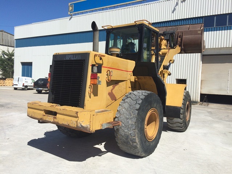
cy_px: 87
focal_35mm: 29
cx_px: 116
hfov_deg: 61.7
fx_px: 194
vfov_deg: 48.2
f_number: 2.2
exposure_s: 1/3425
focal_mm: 4.15
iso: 32
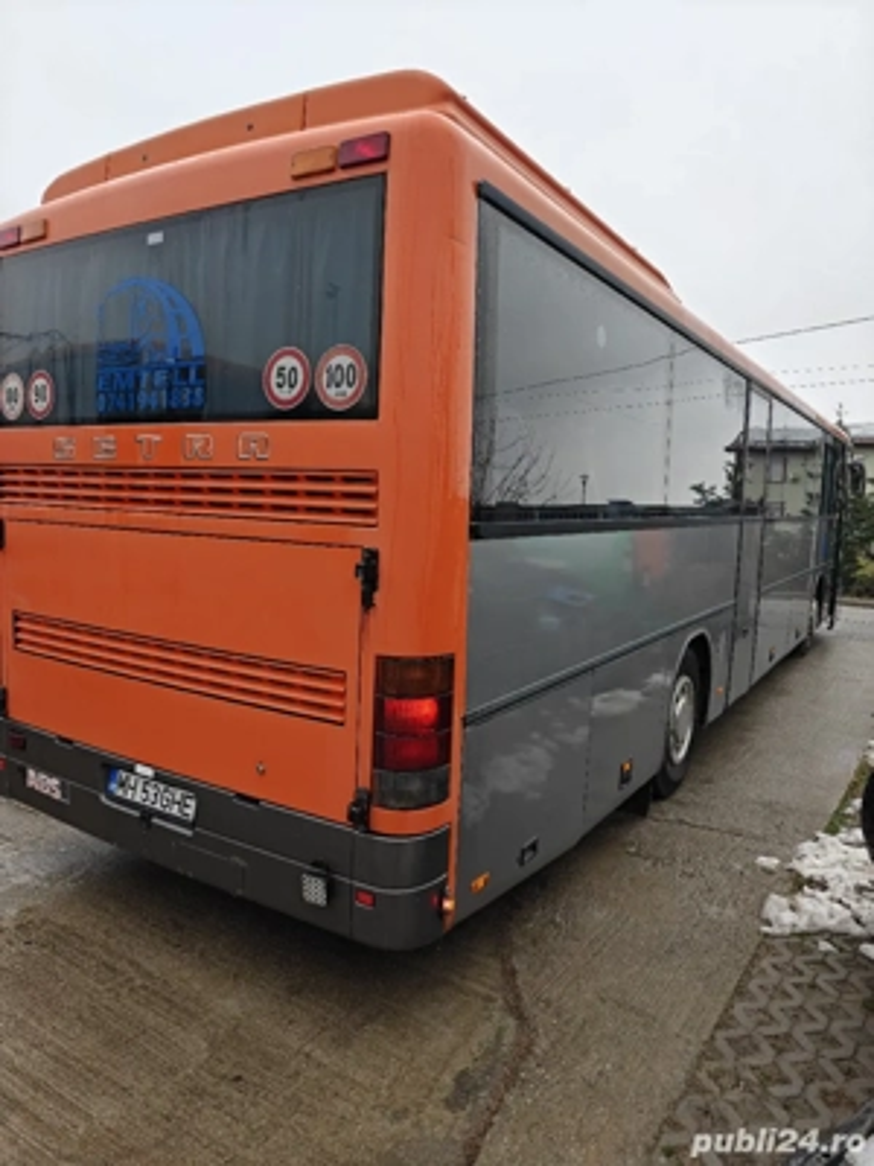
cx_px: 437
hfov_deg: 58.9
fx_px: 774
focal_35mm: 23
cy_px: 583
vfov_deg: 73.9
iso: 125
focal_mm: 6.06
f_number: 1.6
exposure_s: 1/278
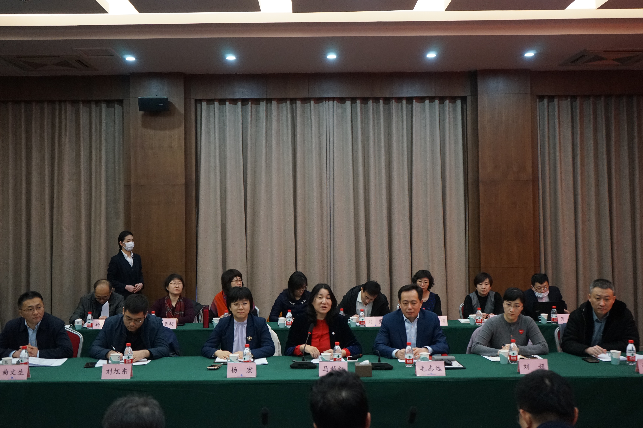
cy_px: 214
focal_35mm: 40
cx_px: 322
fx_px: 714
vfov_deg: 33.4
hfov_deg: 48.5
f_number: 4
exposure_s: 1/160
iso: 3200
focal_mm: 40
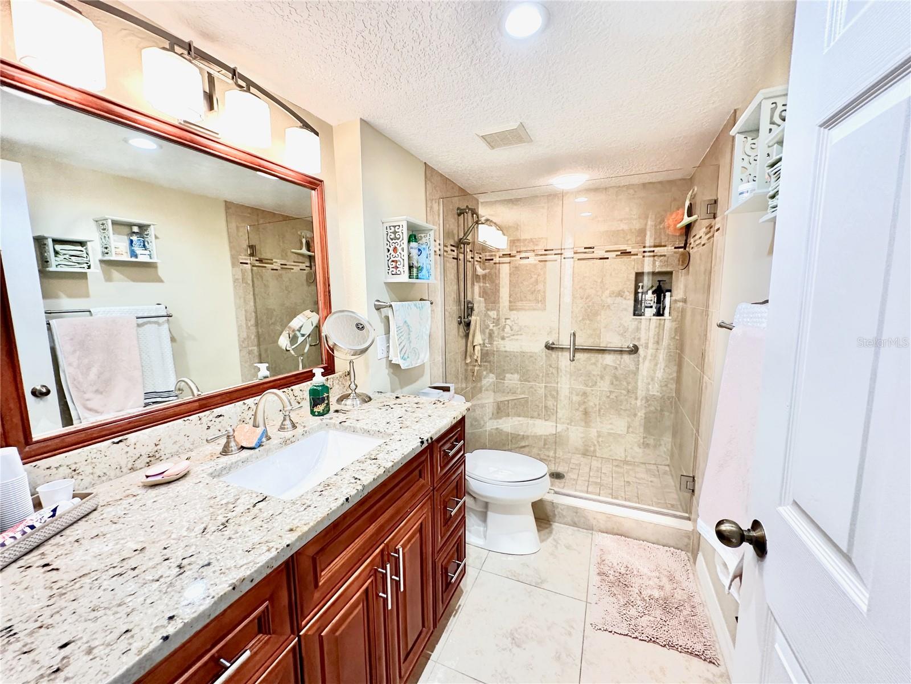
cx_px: 456
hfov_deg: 102.1
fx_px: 368
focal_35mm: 14
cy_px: 342
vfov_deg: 85.7
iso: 200
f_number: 2.2
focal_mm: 2.22
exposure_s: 1/120
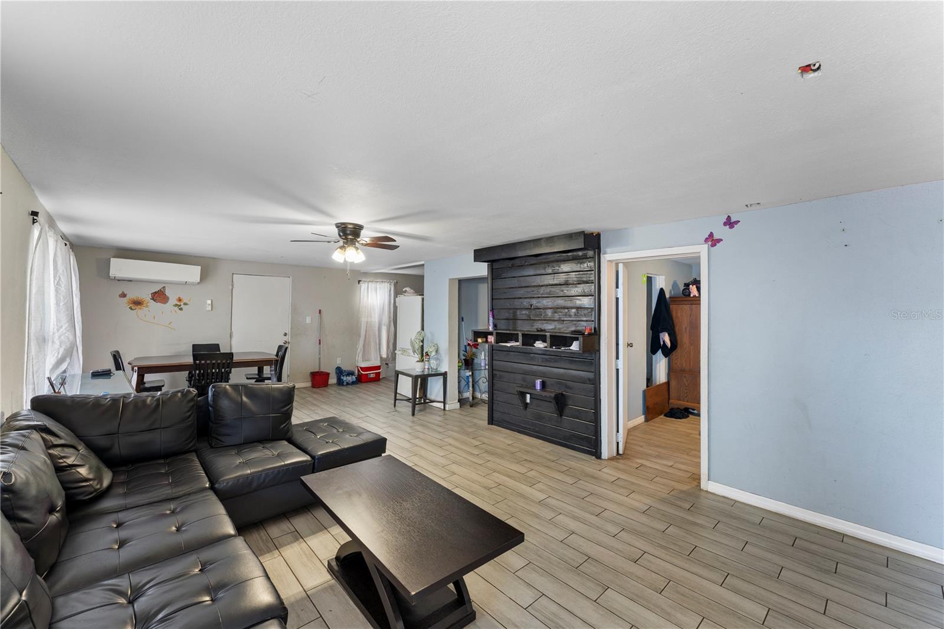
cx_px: 472
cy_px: 314
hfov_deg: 104.3
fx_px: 367
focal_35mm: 14
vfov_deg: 81.2
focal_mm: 14
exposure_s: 1
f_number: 8
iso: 200
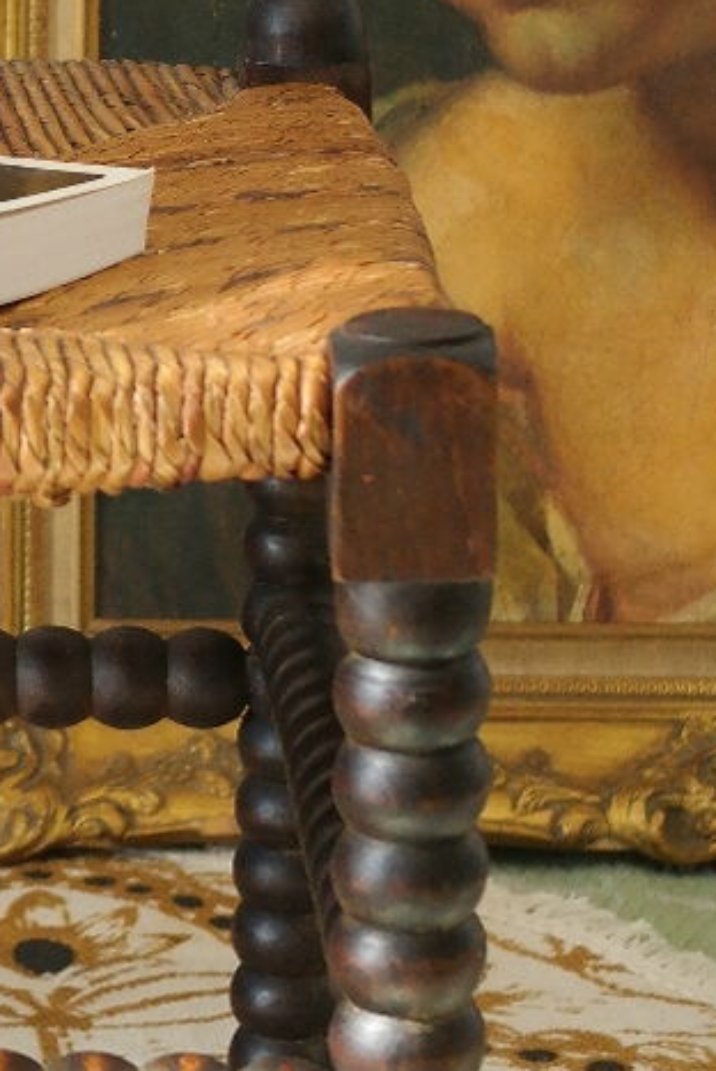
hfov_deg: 6.9
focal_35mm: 196
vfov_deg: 10.5
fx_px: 5838
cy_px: 255
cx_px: -429
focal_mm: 35
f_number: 5.6
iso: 800
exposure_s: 1/30
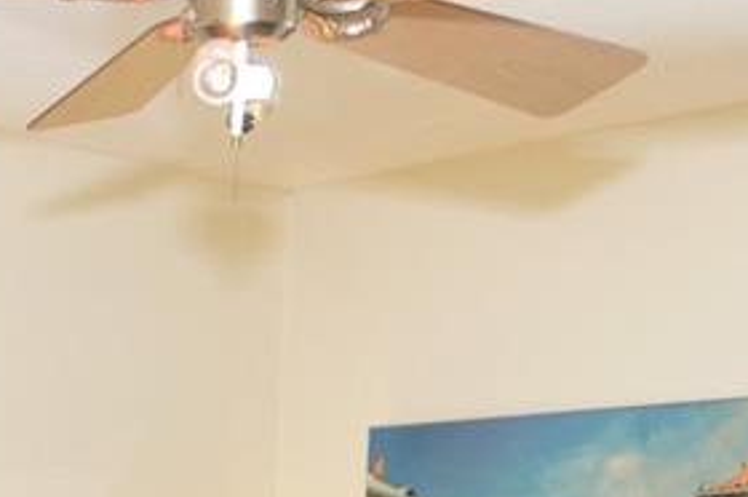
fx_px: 2138
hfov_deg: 19.3
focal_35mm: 103
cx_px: 5
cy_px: 1134
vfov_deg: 11.3
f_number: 4
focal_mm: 12
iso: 720
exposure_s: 1/60
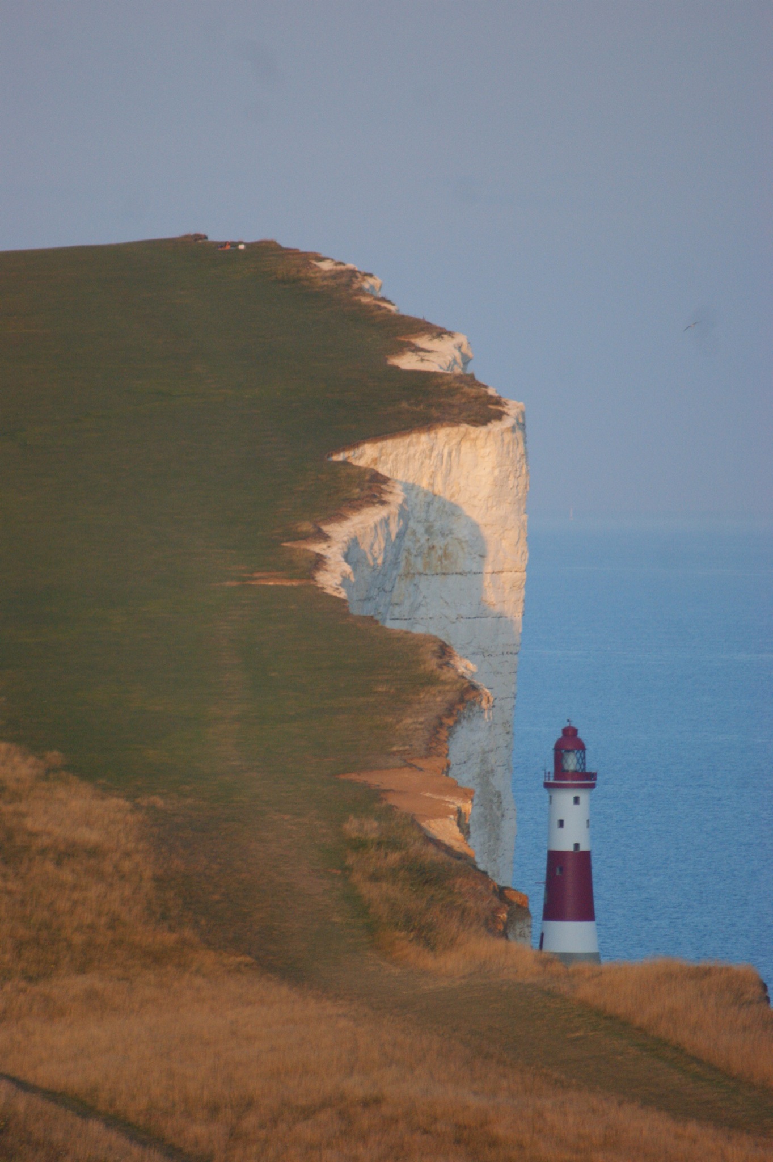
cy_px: 581
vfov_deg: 4.6
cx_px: 386
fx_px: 14510
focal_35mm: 450
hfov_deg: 3.1
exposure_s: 1/125
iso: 400
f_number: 5.6
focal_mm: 300
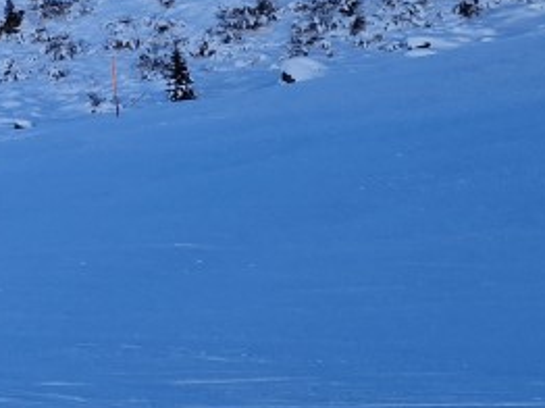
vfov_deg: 15.7
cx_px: -258
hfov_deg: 19.2
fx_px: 1416
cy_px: -92
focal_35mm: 90
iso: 50
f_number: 1.8
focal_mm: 5.4
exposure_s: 1/1364
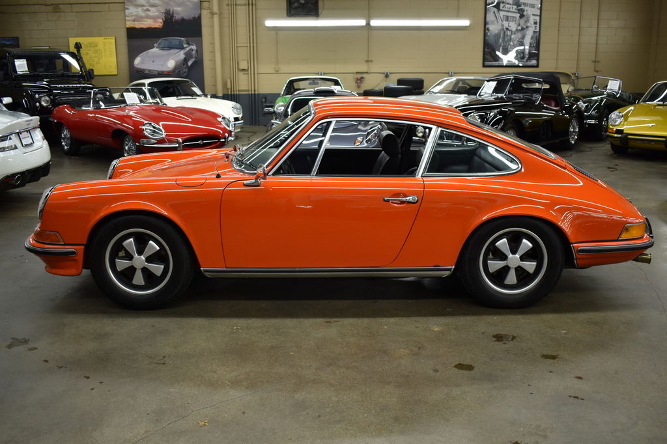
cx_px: 334
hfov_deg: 55.1
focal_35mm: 34
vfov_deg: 38.3
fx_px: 639
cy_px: 222
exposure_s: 1/40
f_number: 3.8
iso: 280
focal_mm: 23
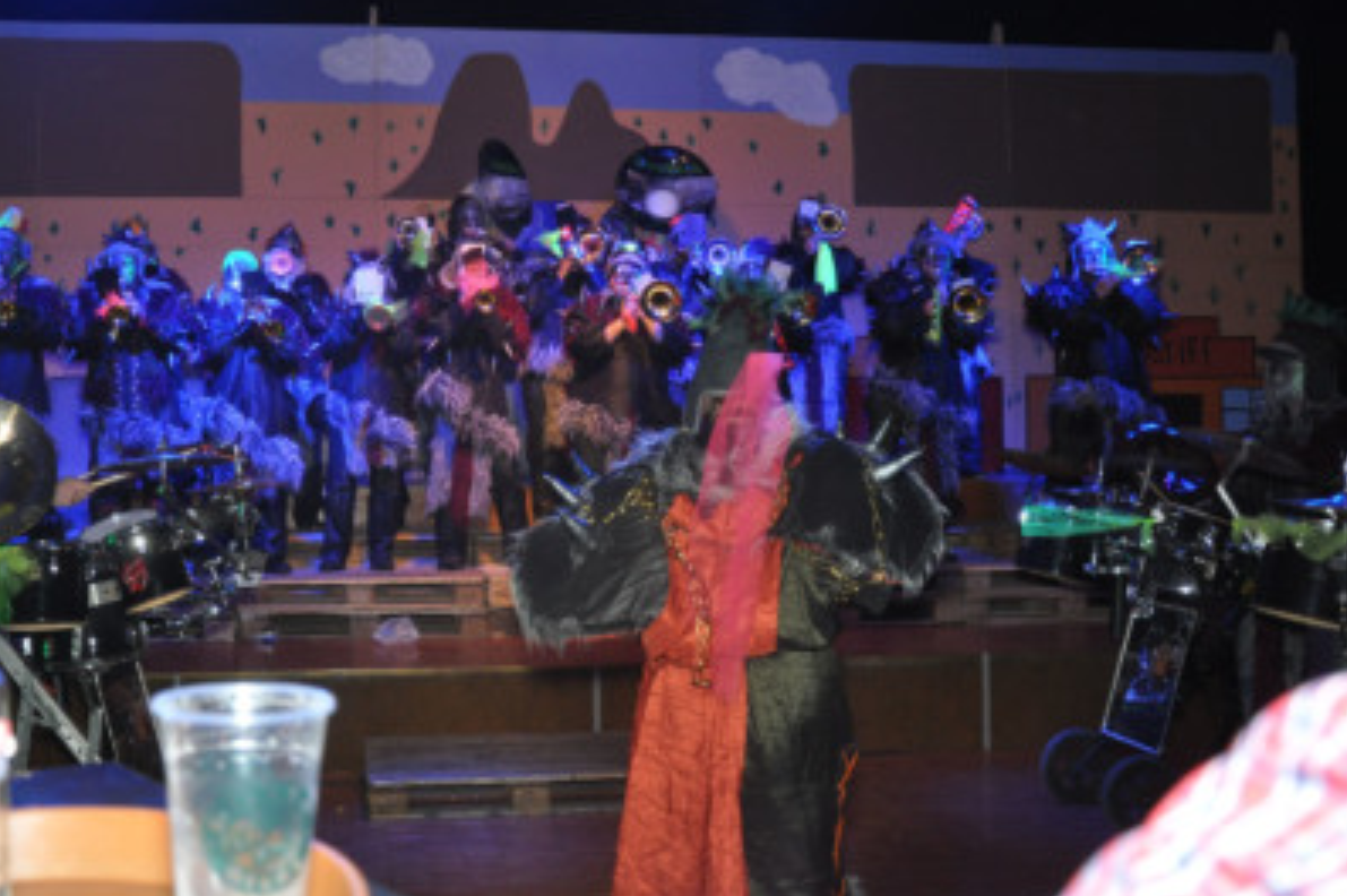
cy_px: 384
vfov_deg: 33.6
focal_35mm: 40
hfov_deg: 48.5
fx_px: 1482
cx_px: 512
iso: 800
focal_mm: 21
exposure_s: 1/60
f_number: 4
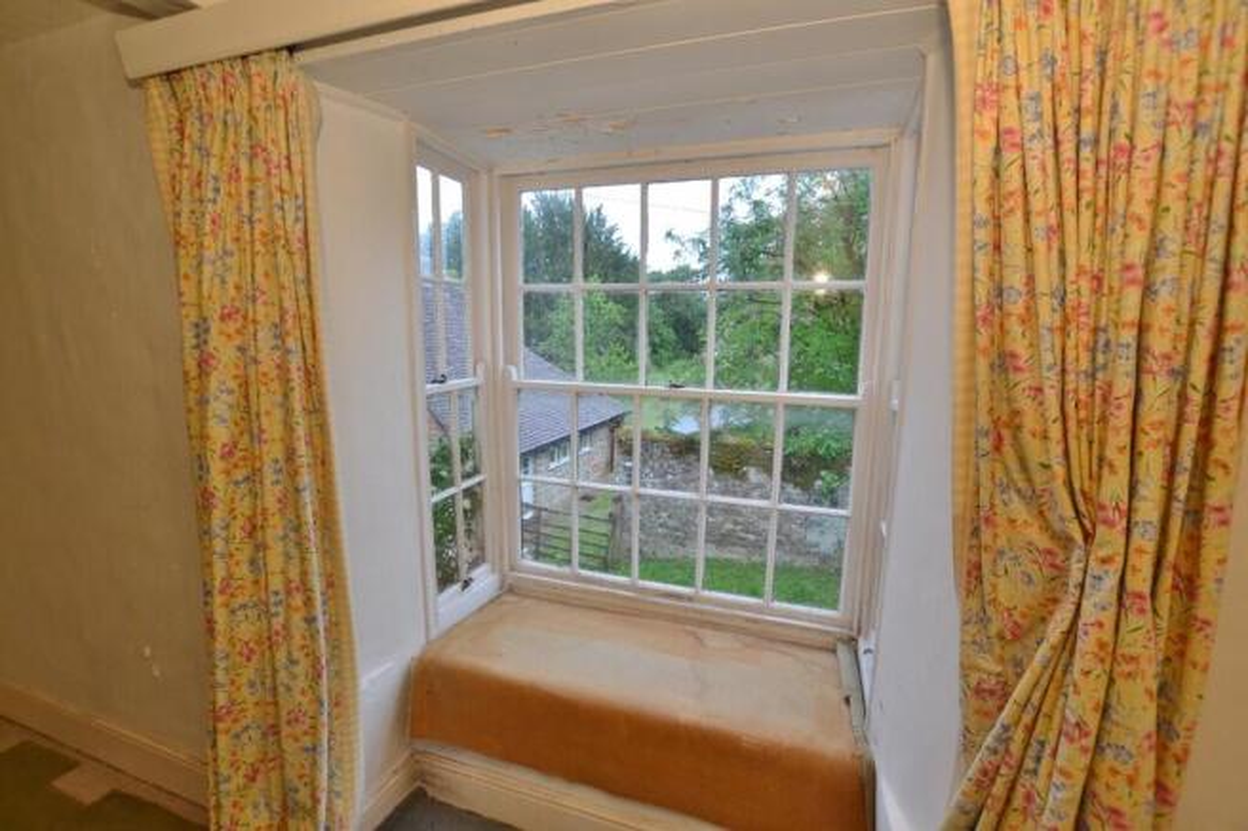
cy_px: 416
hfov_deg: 100.4
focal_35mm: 15
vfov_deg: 77.3
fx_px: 520
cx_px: 624
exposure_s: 1/100
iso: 400
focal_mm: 10
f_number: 5
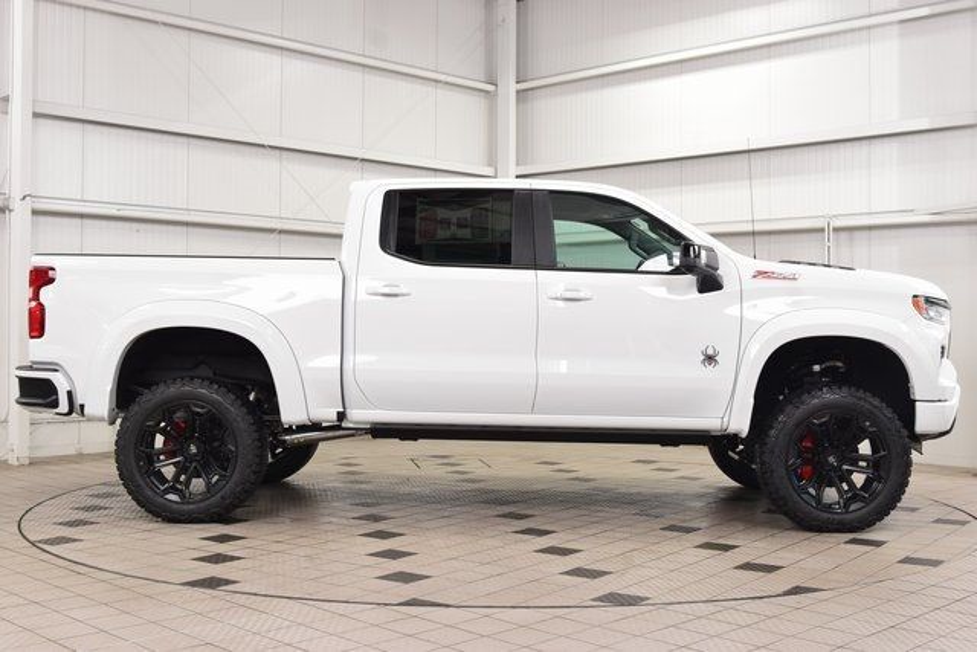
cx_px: 488
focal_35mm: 44
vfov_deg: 30.9
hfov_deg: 45.0
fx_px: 1181
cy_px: 326
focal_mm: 29
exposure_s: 1/60
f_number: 8
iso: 1250
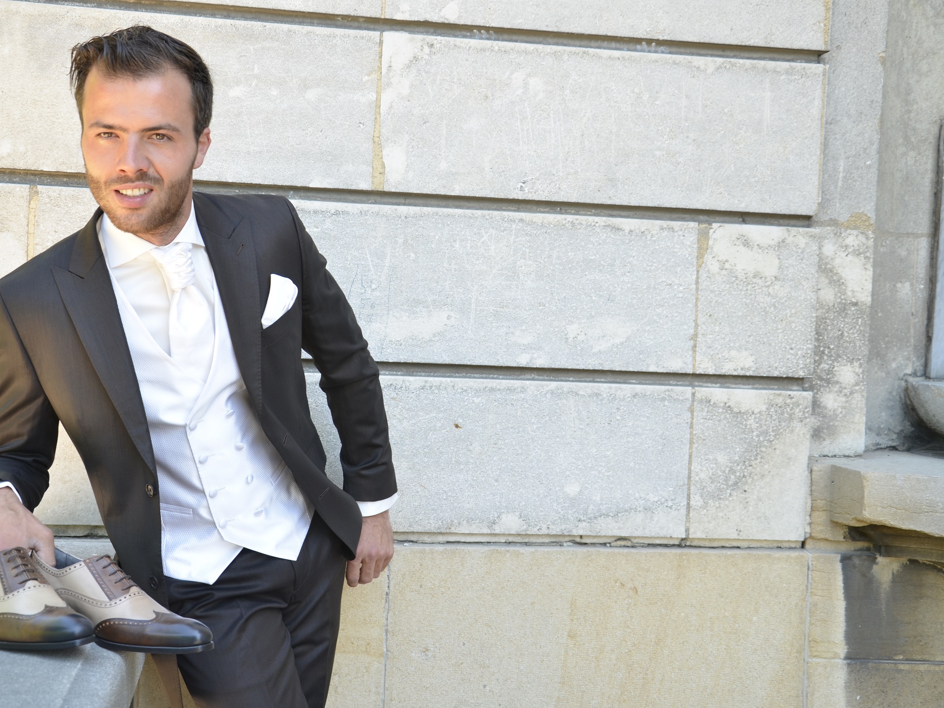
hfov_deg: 41.1
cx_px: 406
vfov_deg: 31.5
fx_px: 1254
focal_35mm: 46
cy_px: 354
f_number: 4.5
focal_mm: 28
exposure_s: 1/125
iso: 250
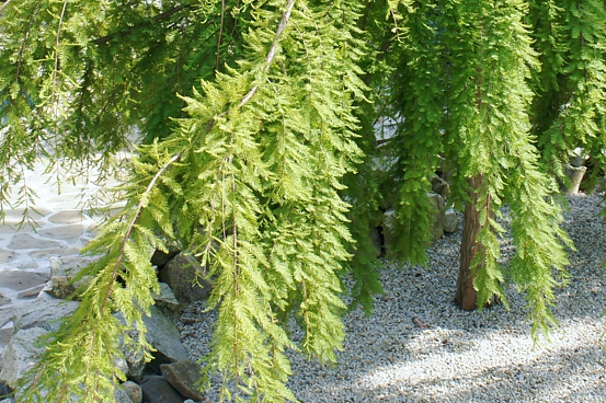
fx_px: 1297
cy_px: 96
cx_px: 387
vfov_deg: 17.6
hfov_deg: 26.2
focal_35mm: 77
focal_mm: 23
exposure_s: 1/200
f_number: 8
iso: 200
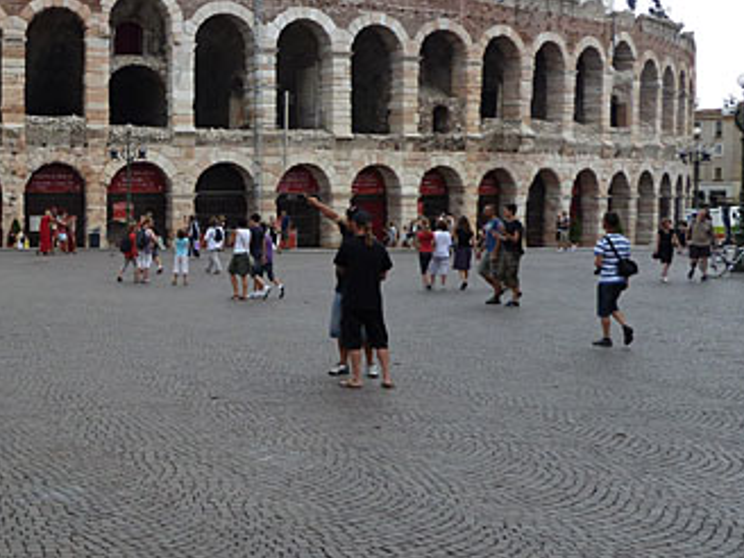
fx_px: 1139
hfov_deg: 34.2
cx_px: 77
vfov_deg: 27.5
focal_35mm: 53
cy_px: 254
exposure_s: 1/320
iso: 80
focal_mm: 4.7
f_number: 4
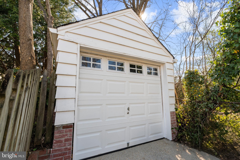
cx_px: 120
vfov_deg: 73.7
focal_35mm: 16
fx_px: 107
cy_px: 80
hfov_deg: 96.7
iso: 200
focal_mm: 16
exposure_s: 1/125
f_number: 8
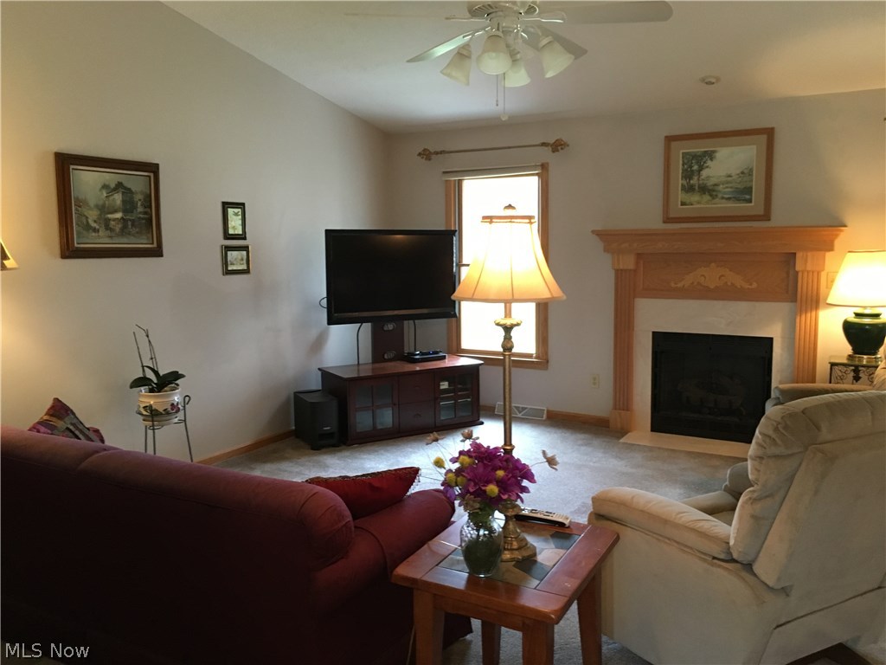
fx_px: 742
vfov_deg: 48.2
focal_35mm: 29
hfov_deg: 61.7
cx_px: 443
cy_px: 332
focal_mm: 4.15
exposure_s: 1/24
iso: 200
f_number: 2.2
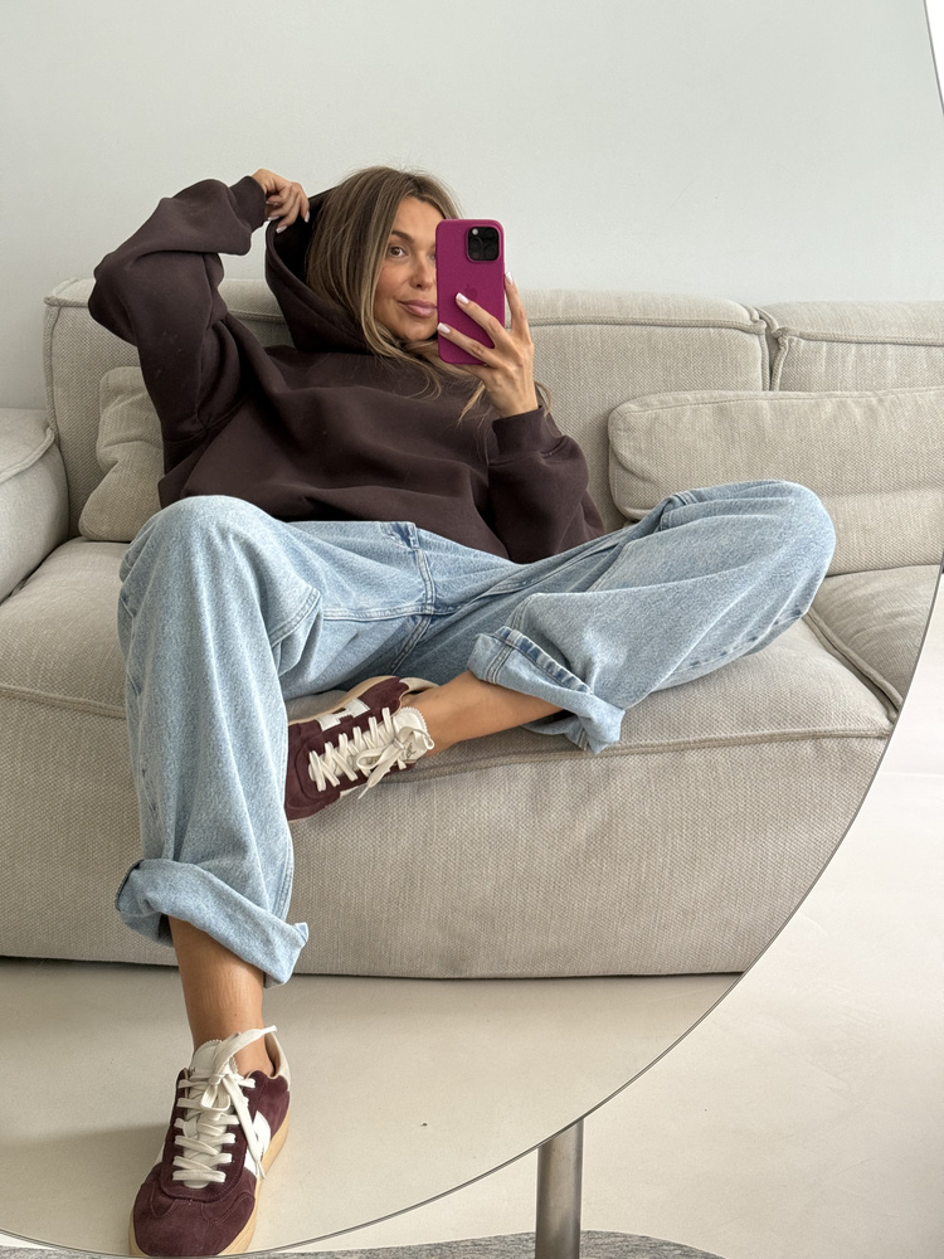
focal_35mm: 48
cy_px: 630
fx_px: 1745
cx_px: 472
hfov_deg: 30.3
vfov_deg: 39.7
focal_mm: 6.76
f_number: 1.78
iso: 250
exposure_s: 1/54
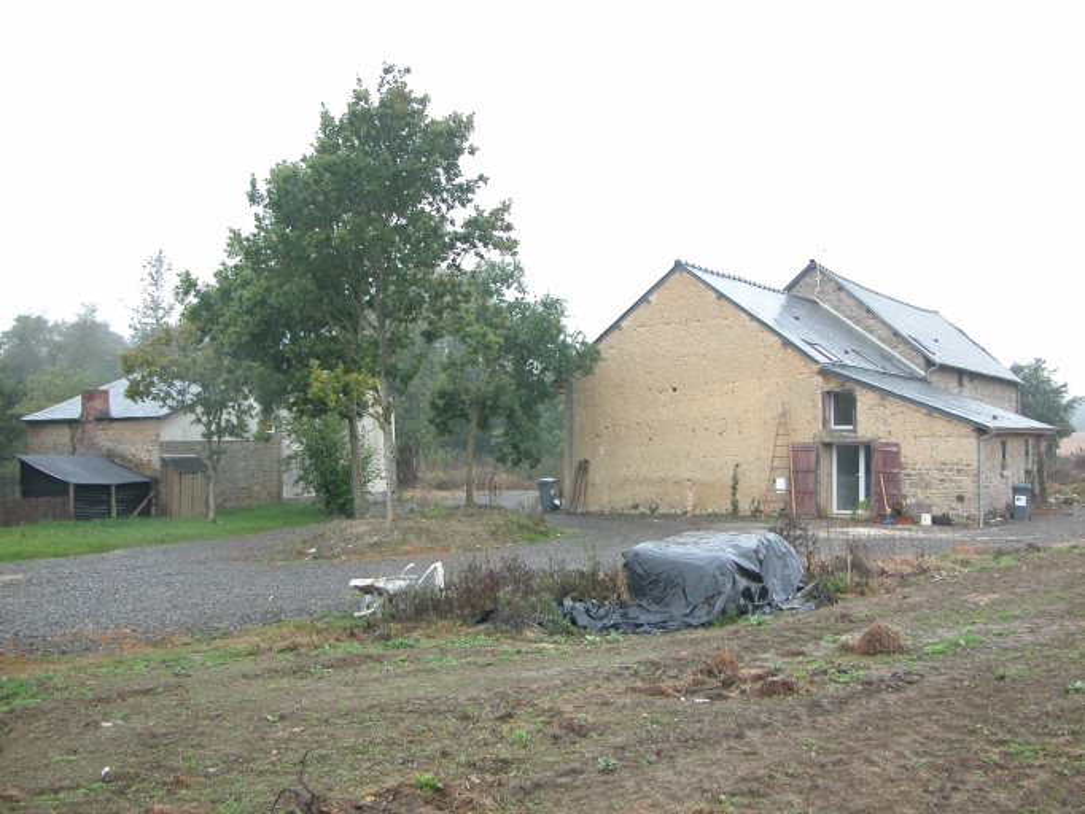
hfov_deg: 52.6
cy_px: 407
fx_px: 1097
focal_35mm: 35
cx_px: 542
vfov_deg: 40.7
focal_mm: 8.9
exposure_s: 1/39.3
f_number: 2.8
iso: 100
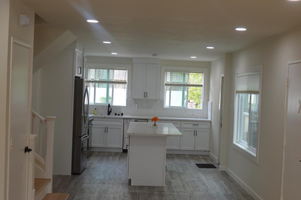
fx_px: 482
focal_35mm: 58
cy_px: 114
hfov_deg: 34.5
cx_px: 189
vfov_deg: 23.4
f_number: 6.3
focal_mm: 27
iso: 400
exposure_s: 1/60
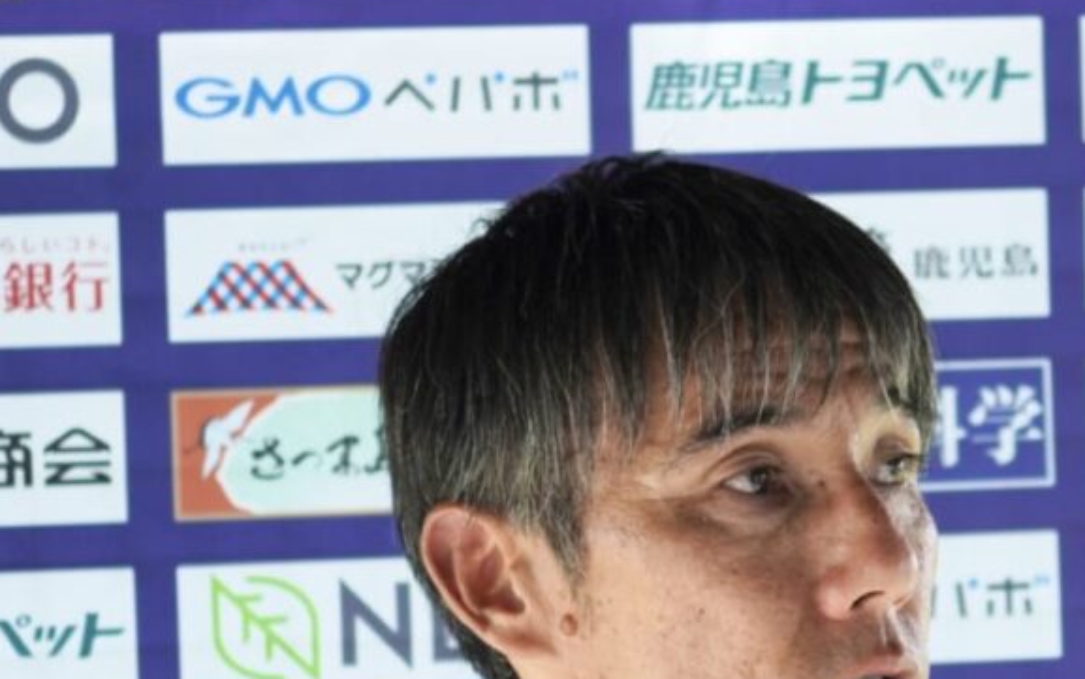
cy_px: 559
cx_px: 765
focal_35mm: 190
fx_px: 5620
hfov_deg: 11.0
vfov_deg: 6.9
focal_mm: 70
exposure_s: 1/160
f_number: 4.5
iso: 400
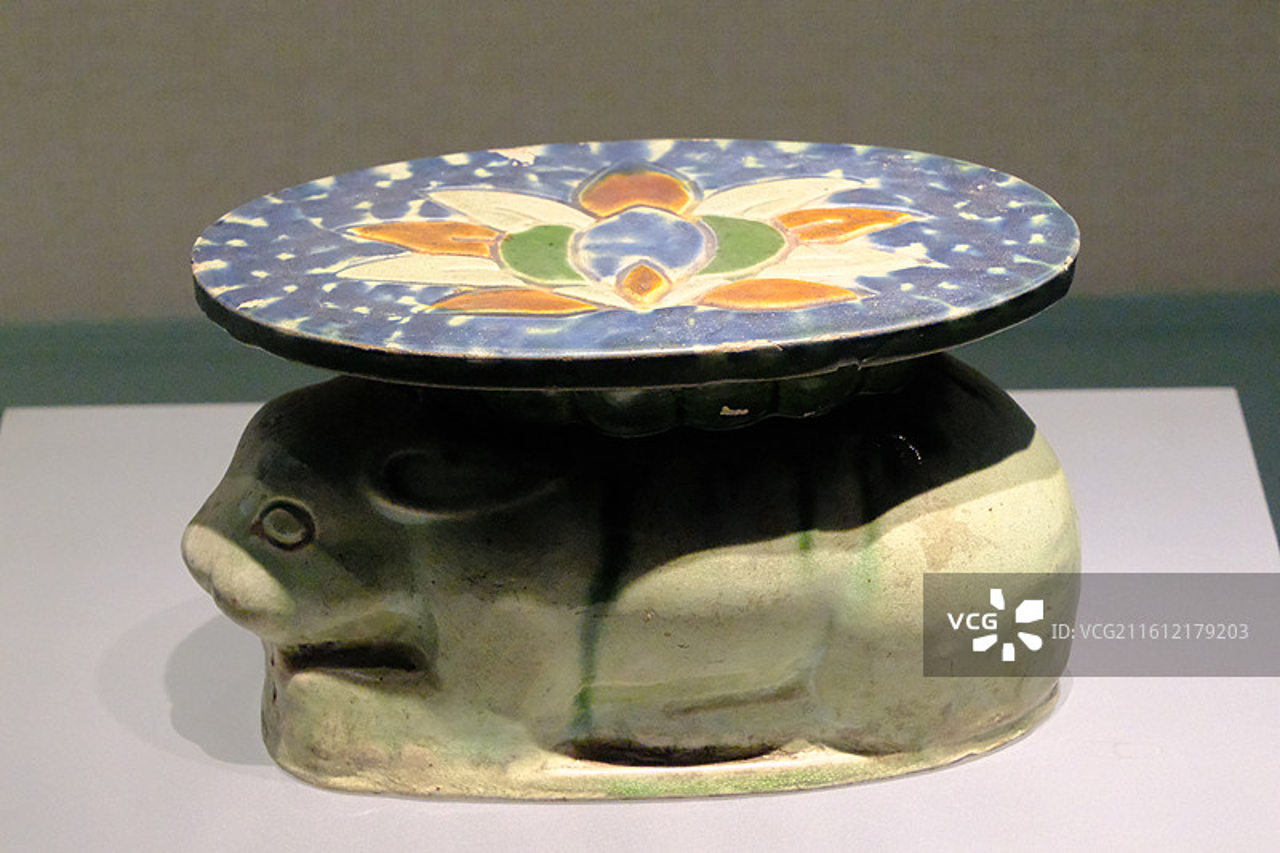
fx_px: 3697
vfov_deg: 13.2
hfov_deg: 19.6
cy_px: 426
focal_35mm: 104
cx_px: 640
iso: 12800
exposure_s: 1/250
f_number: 13
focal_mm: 69.2
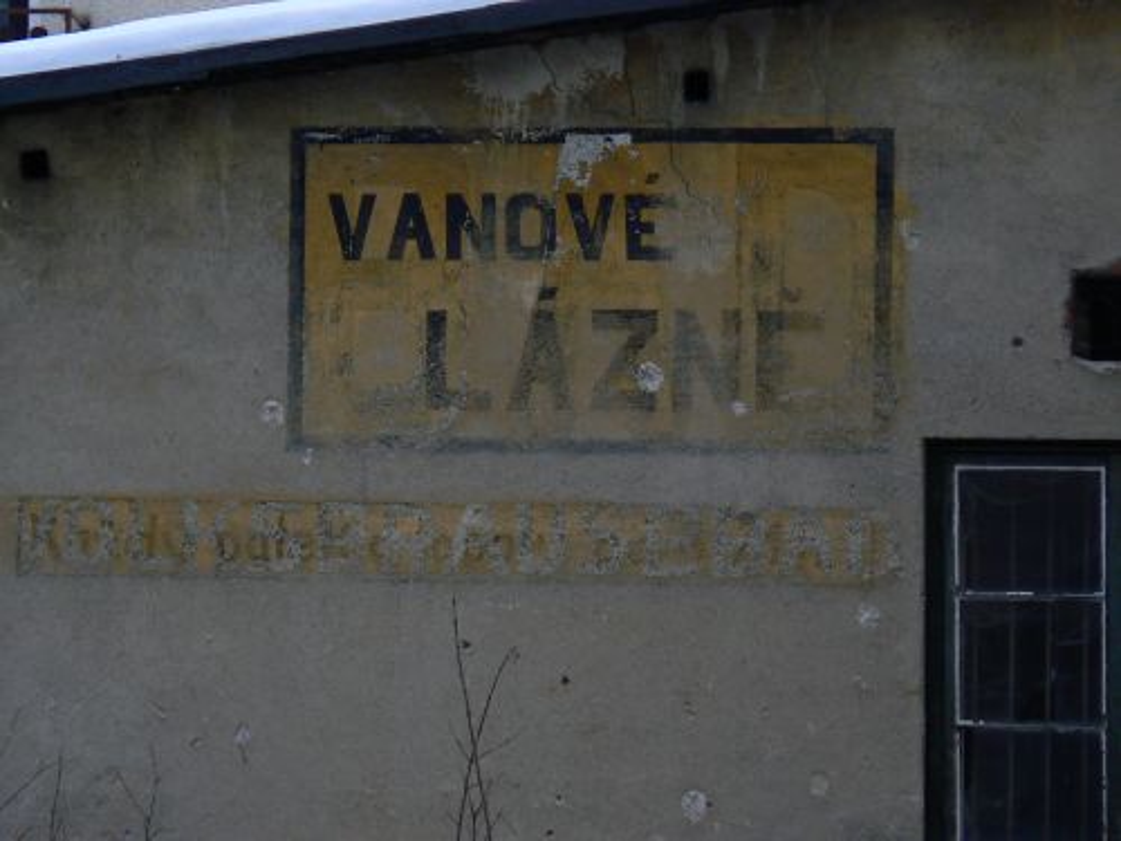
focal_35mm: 223
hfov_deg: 8.9
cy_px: 420
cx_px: 560
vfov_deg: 6.7
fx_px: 7222
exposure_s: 1/250
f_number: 3.3
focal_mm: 37.1
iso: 100
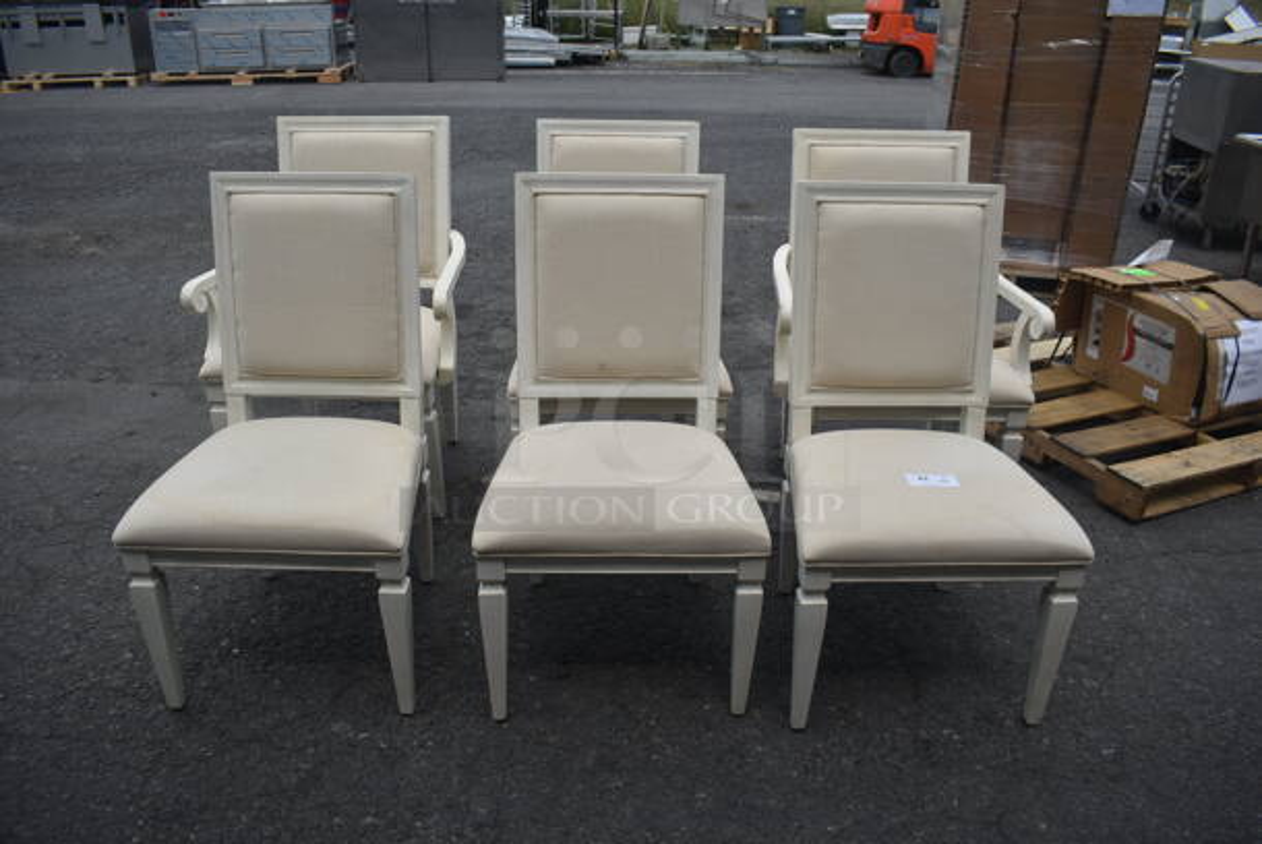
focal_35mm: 27
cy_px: 422
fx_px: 947
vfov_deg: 48.0
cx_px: 631
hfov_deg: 67.3
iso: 100
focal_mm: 18
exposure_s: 1/500
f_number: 5.6
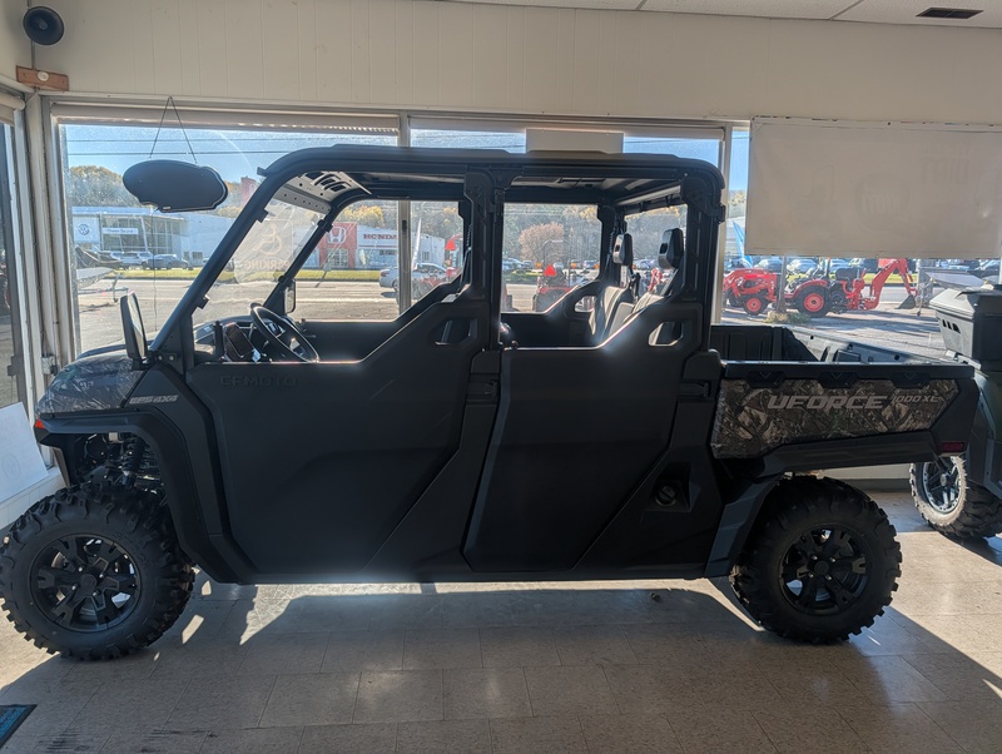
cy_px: 377
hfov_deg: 71.5
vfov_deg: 56.9
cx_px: 501
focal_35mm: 24
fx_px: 696
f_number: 1.68
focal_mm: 6.9
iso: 19
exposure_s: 1/7874
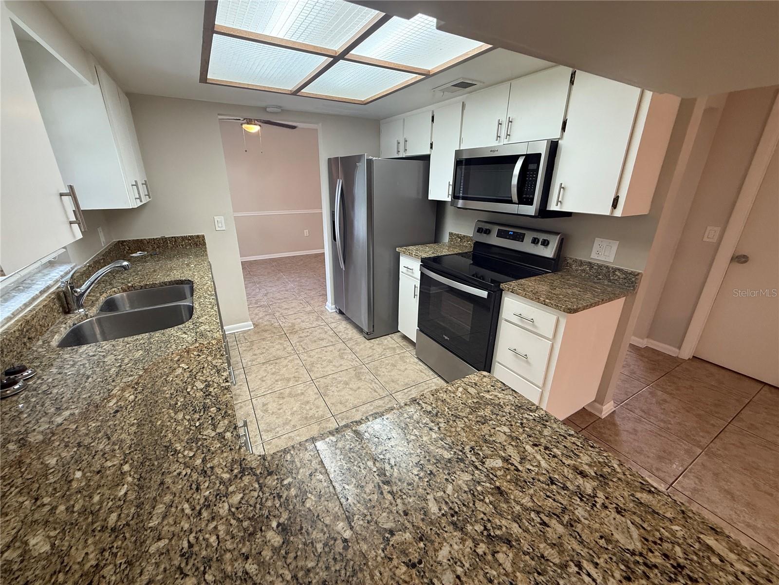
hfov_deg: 102.1
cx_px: 390
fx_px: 315
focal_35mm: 14
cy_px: 292
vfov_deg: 85.7
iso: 200
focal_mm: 2.22
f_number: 2.2
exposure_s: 1/60
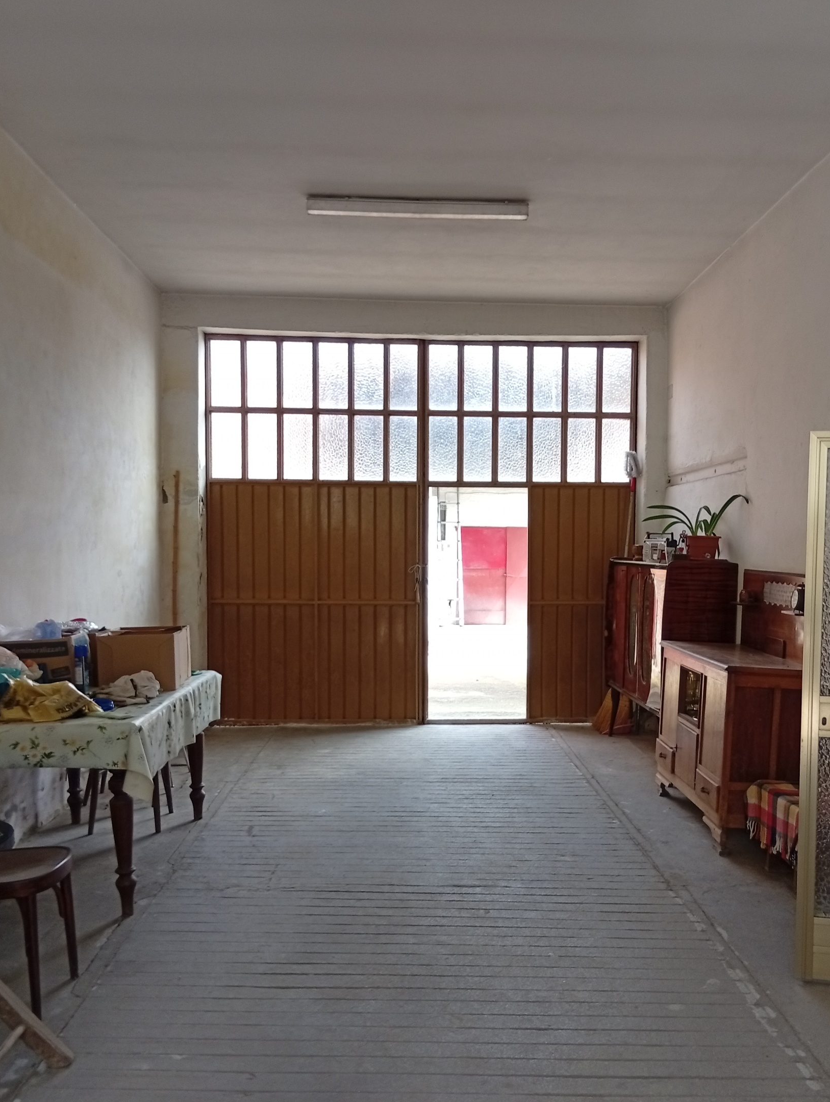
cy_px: 601
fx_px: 1020
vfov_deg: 56.7
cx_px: 458
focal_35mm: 32
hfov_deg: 44.2
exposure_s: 1/100
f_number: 1.8
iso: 92
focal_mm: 3.84
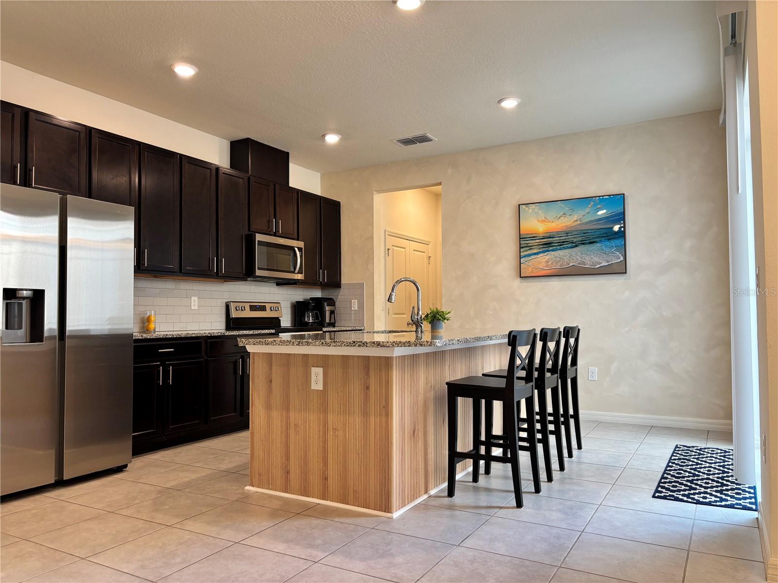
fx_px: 584
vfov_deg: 53.1
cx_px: 389
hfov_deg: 67.3
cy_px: 292
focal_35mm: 26
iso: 100
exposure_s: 1/60
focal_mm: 5.96
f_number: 1.6
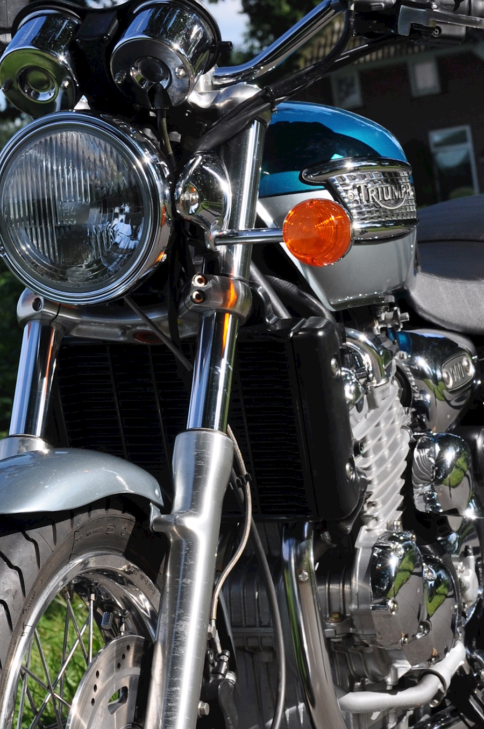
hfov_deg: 9.5
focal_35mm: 144
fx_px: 2913
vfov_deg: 14.3
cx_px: 290
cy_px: 438
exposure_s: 1/320
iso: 200
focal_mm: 45
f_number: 9
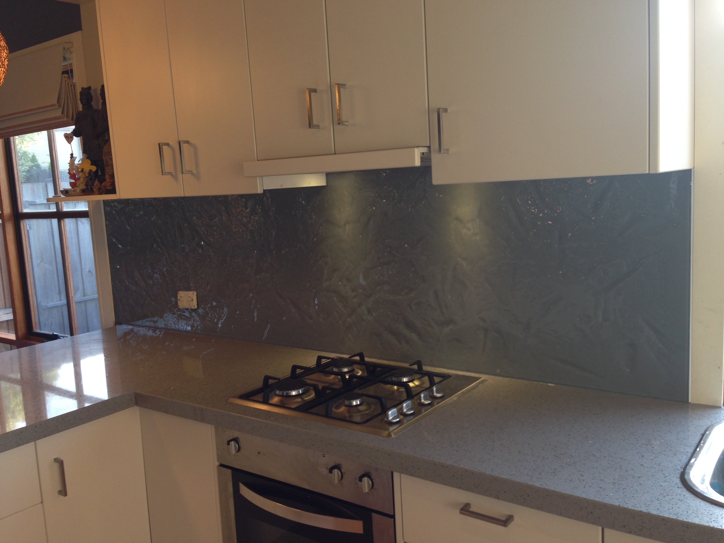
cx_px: 362
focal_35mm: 33
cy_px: 272
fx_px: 690
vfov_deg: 42.9
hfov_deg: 55.4
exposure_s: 1/29
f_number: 2.4
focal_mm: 4.12
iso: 50
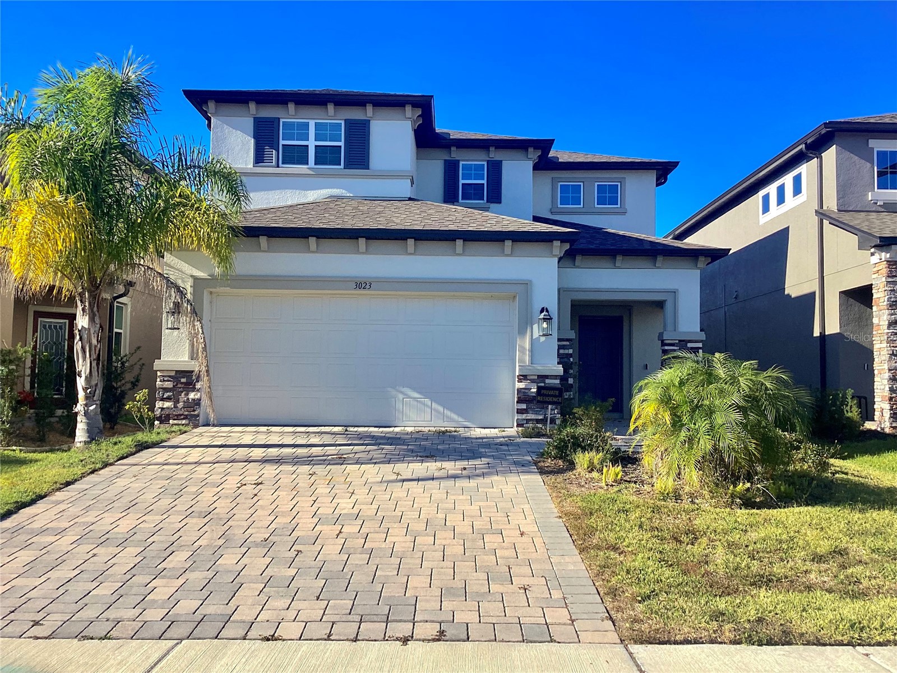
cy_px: 336
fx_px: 803
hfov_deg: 58.4
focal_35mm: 31
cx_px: 448
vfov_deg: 45.4
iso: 25
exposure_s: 1/947
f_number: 2.4
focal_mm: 3.3
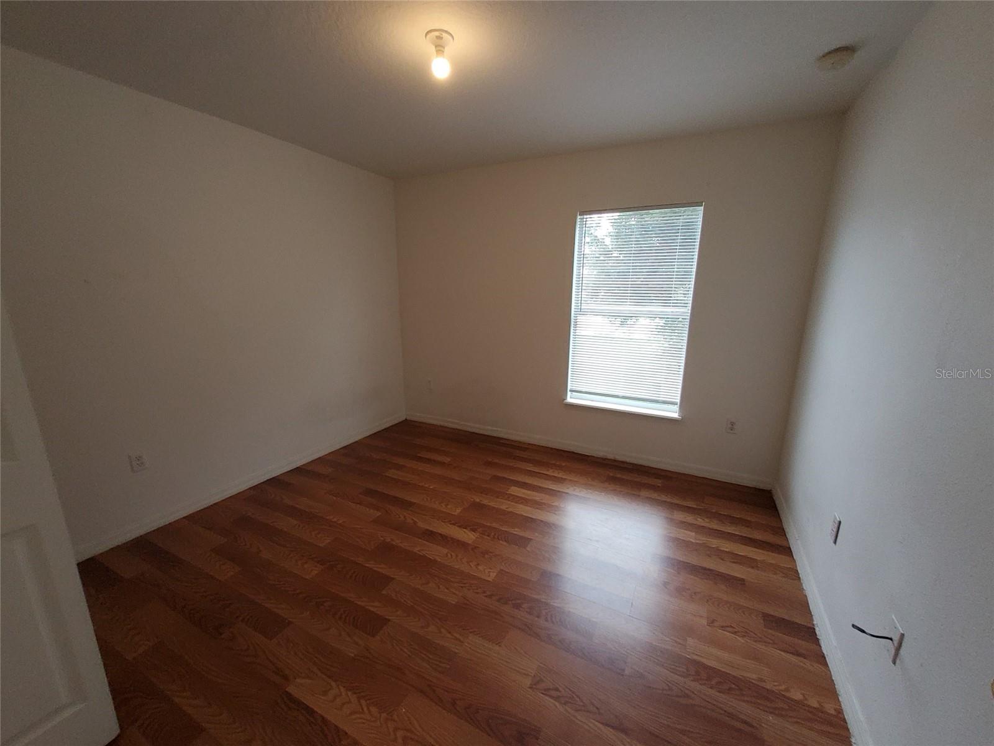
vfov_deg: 89.9
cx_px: 497
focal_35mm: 13
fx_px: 373
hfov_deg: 106.2
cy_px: 373
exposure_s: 1/60
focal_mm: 1.13
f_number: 2.2
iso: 80
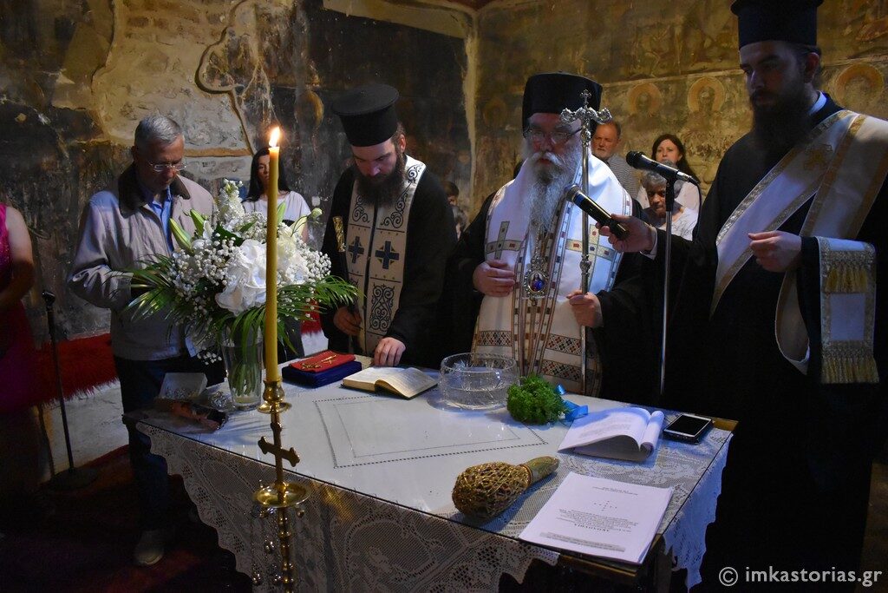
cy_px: 296
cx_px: 444
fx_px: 666
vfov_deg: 47.9
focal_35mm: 27
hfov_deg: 67.4
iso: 6400
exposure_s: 1/60
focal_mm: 18
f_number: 3.5
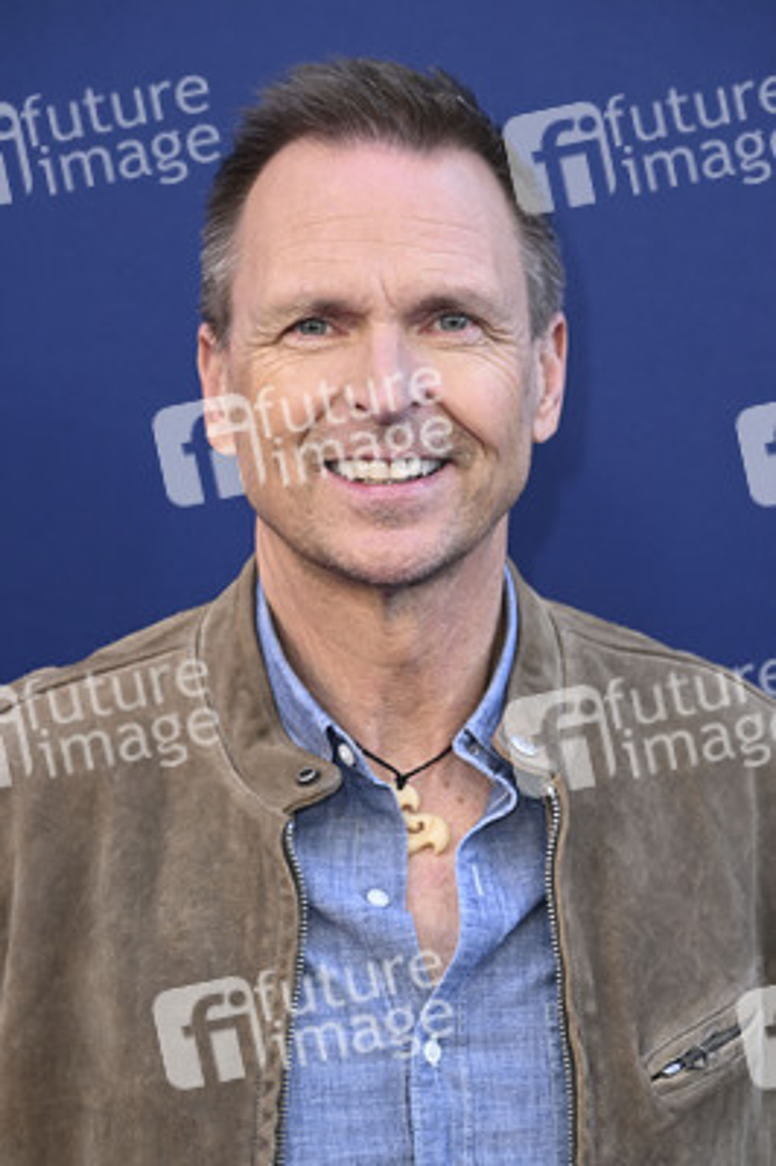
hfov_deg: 12.4
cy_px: 583
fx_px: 3563
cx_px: 388
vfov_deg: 18.6
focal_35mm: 110
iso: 640
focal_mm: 110
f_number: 5.6
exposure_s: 1/200
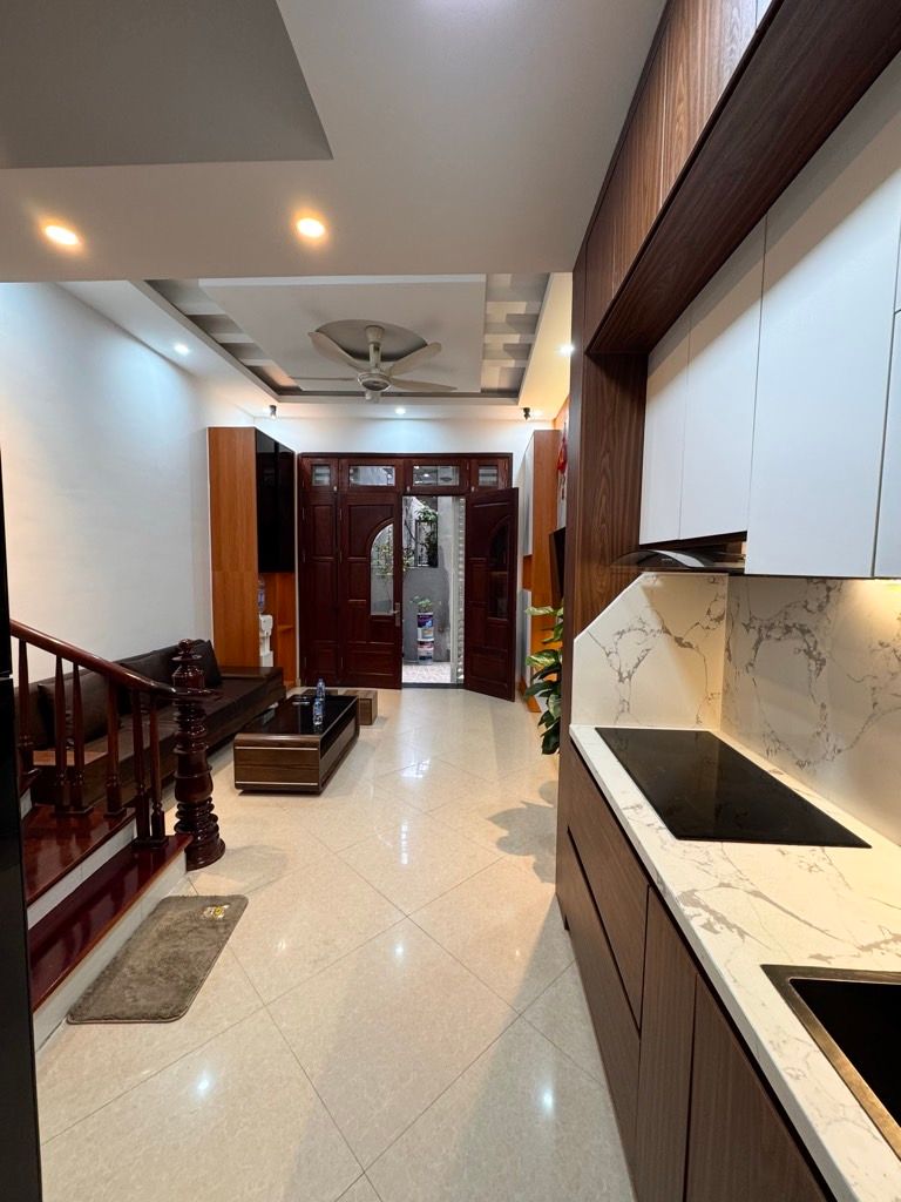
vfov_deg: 102.1
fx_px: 486
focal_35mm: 14
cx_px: 450
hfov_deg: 85.7
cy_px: 601
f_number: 2.2
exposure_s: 1/50
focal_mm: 2.22
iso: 160
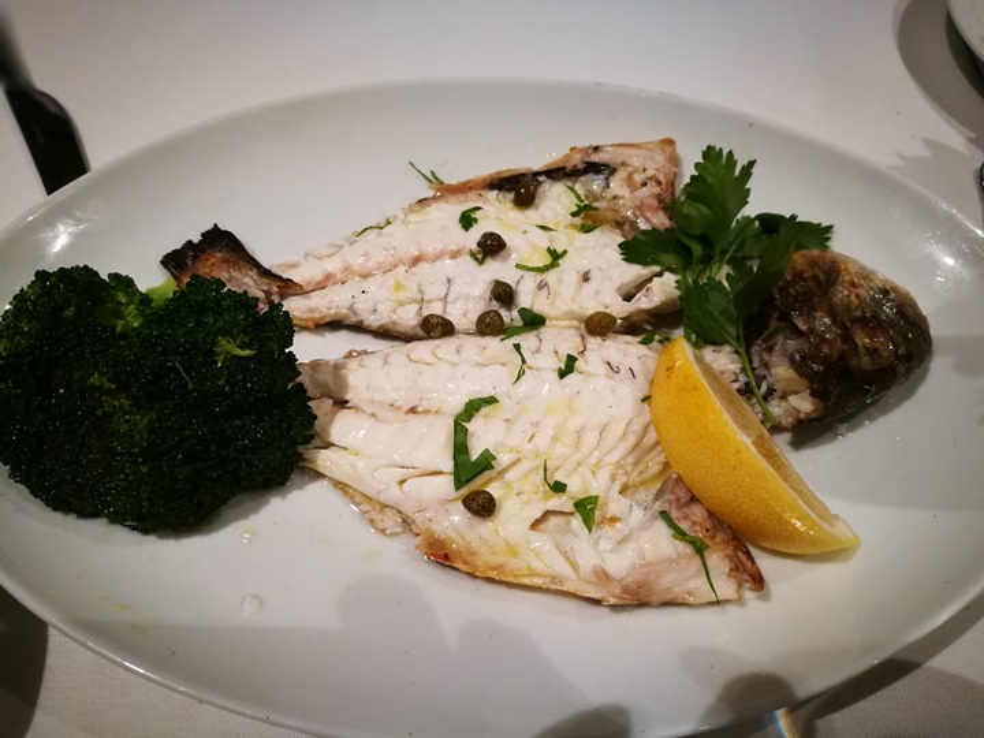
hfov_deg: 65.3
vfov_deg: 51.4
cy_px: 369
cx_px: 492
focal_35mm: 27
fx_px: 768
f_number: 4
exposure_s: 1/30
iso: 400
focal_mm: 4.5
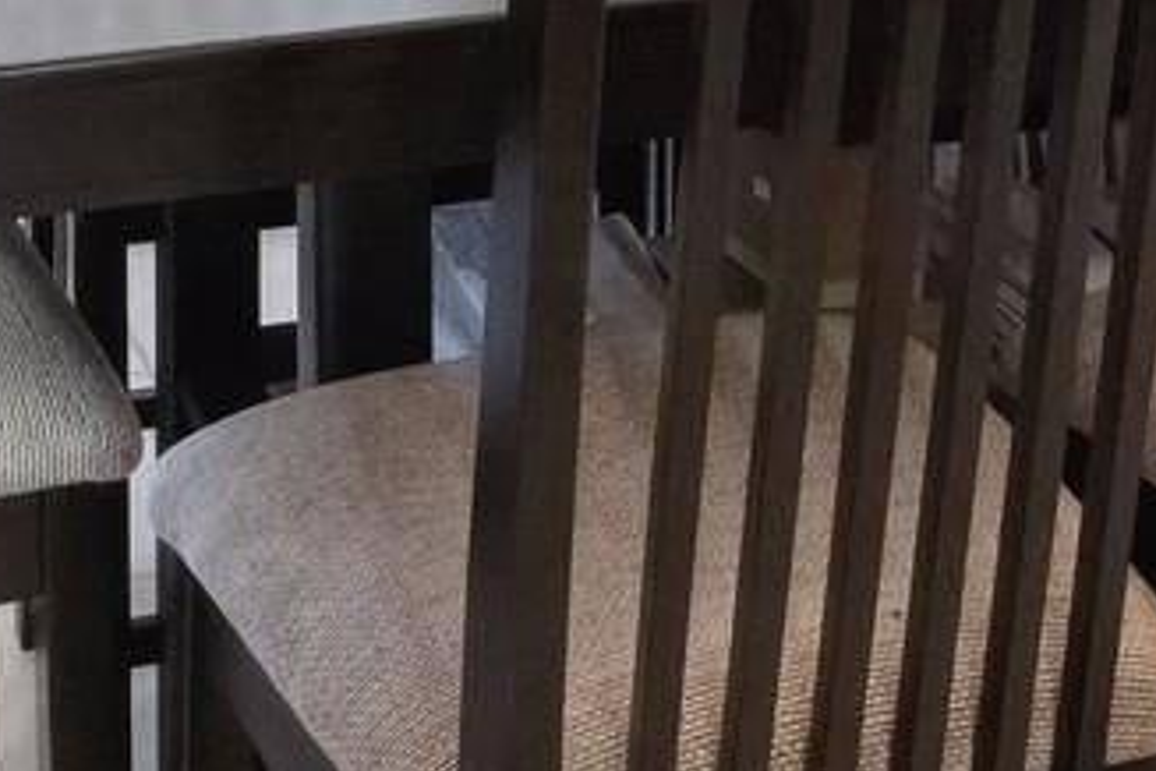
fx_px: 2986
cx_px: 573
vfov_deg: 12.3
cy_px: -948
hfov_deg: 21.9
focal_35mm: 93
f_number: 8
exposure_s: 1/125
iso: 4500
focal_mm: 19
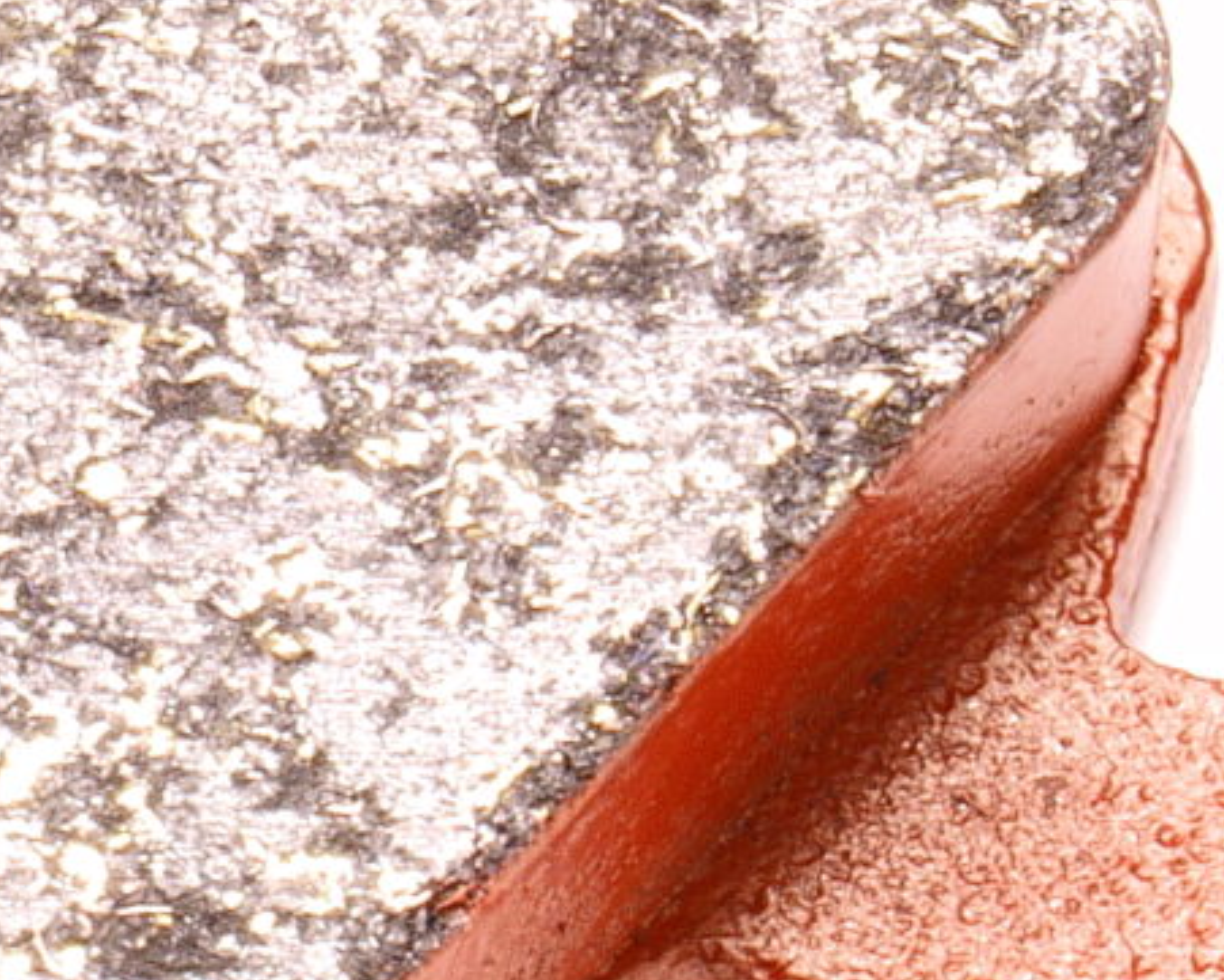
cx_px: -988
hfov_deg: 4.0
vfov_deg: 3.2
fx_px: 17356
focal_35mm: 479
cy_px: -859
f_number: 22
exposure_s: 1/125
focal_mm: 60
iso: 125
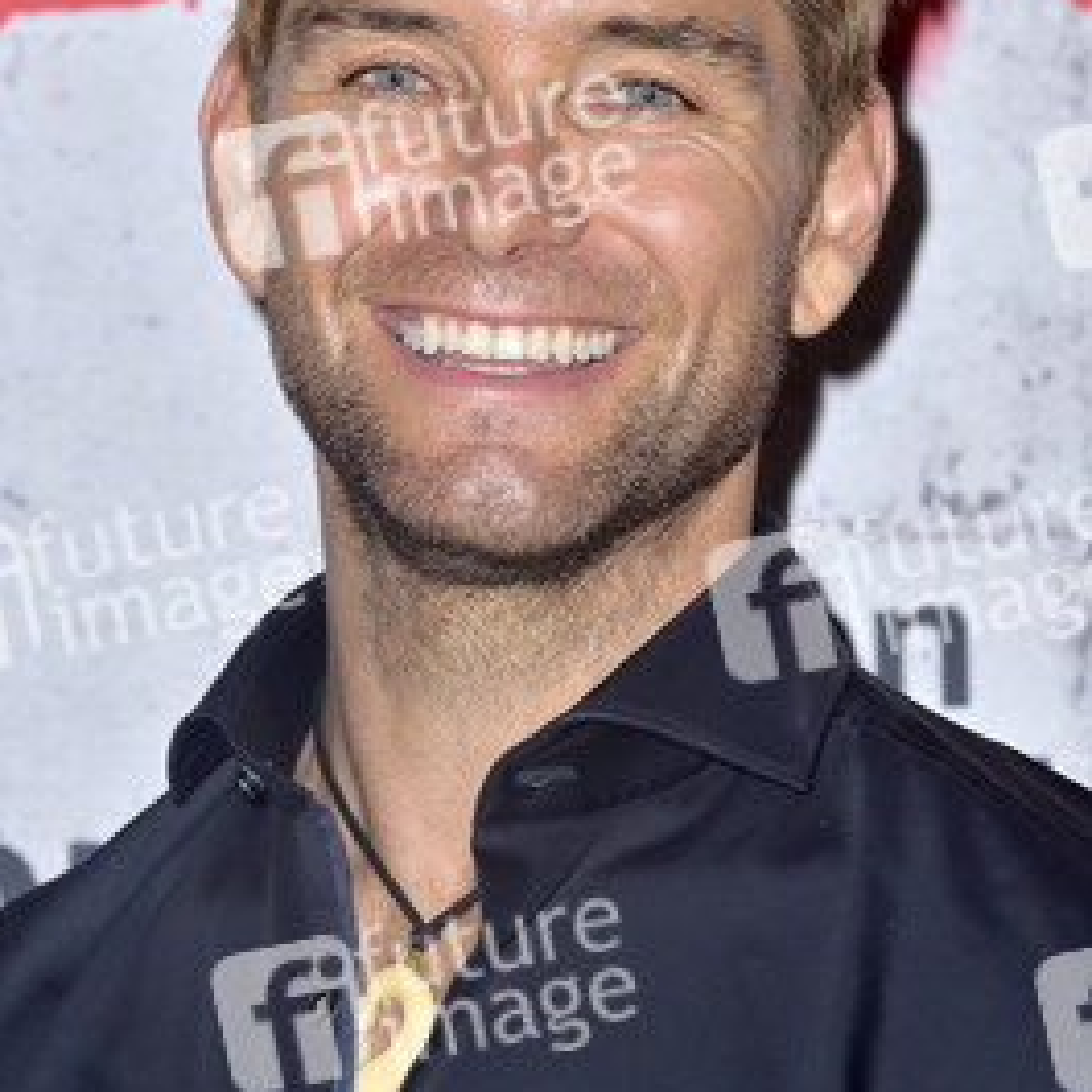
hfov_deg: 7.2
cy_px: 379
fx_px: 8708
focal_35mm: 244
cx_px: 546
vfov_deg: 7.2
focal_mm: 190
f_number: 7.1
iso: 320
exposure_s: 1/250
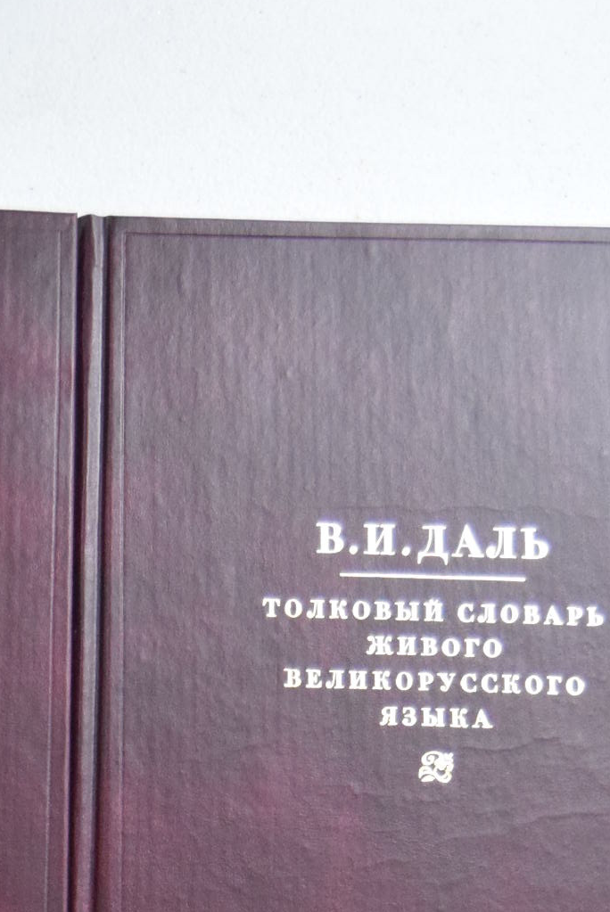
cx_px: -3
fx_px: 2004
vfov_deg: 22.6
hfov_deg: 16.9
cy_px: 1221
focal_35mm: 79
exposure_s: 1/500
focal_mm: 18
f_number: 3.5
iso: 2200
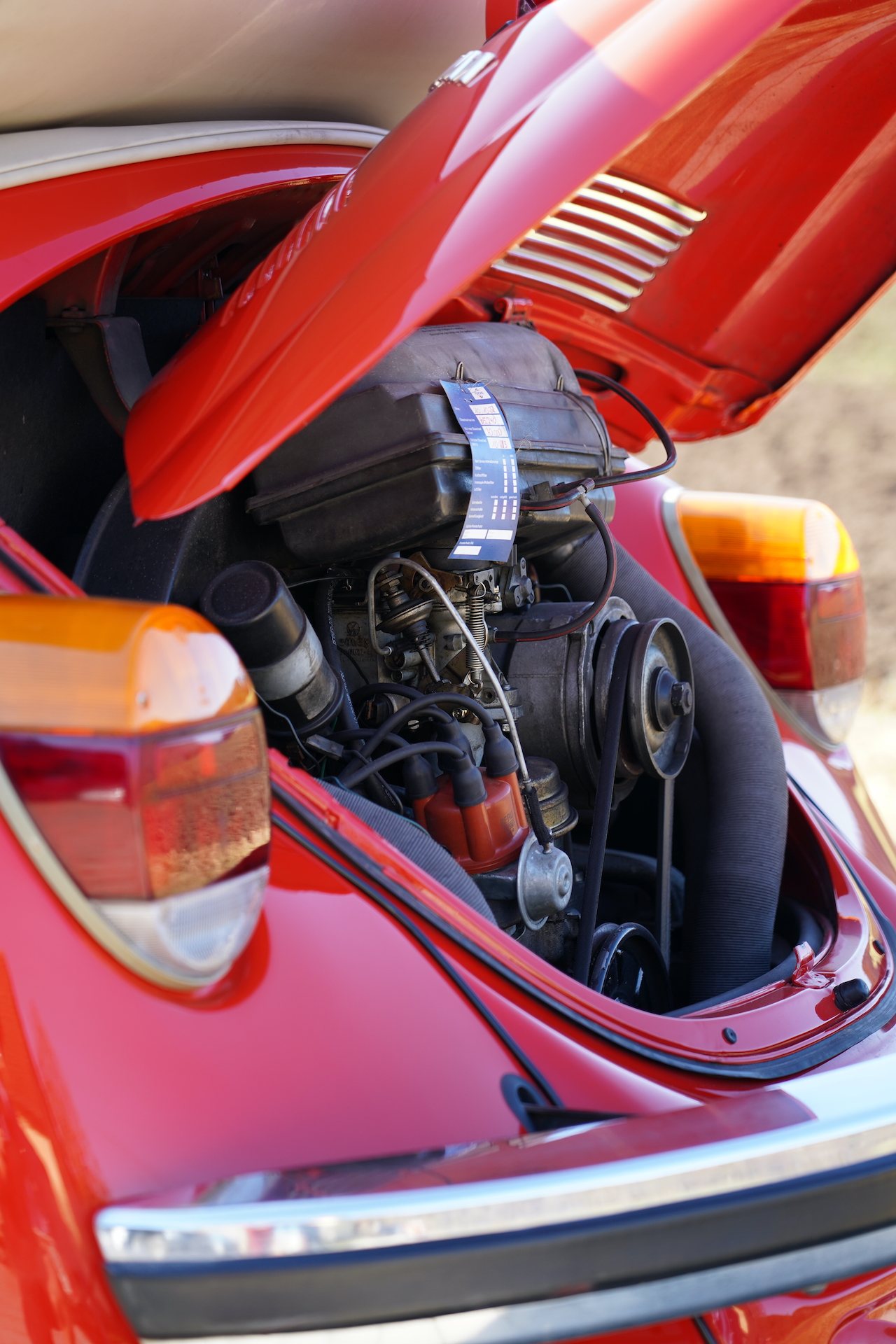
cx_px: 448
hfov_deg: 13.0
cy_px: 672
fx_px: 3920
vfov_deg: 19.5
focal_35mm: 105
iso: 200
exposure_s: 1/160
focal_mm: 105
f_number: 4
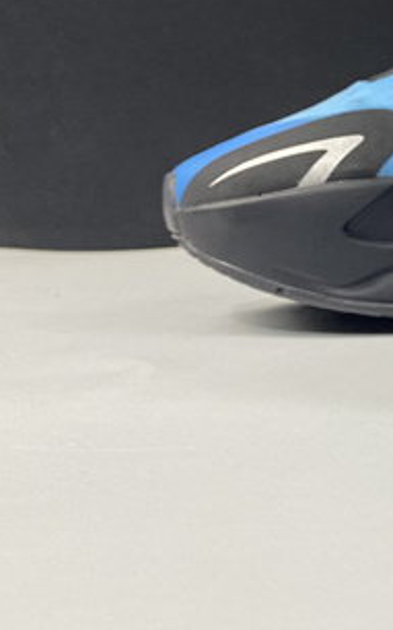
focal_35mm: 90
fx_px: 1544
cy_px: 200
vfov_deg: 22.9
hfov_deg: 12.5
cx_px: 829
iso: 64
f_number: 1.8
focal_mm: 4.25
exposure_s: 1/100
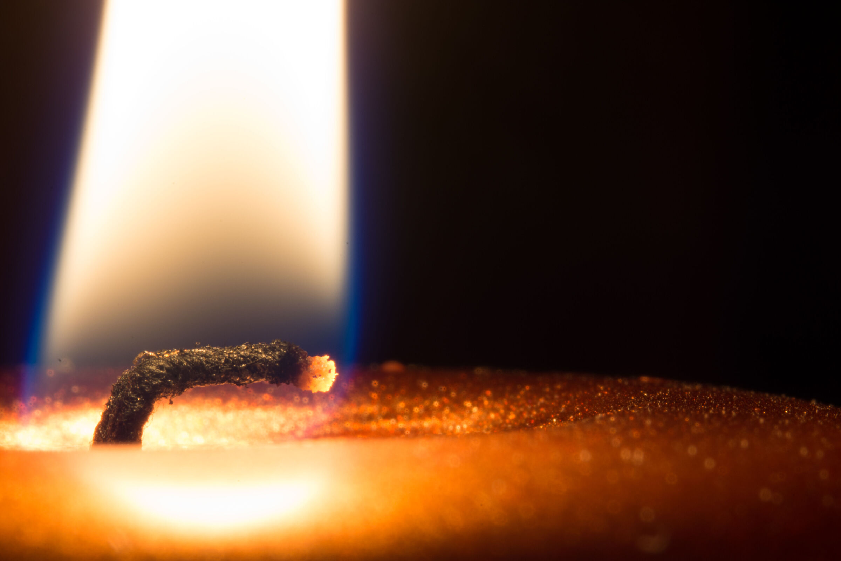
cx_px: 420
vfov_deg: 8.7
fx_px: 3679
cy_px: 280
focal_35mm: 158
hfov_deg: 13.0
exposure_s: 5
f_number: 32
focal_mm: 105
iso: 100
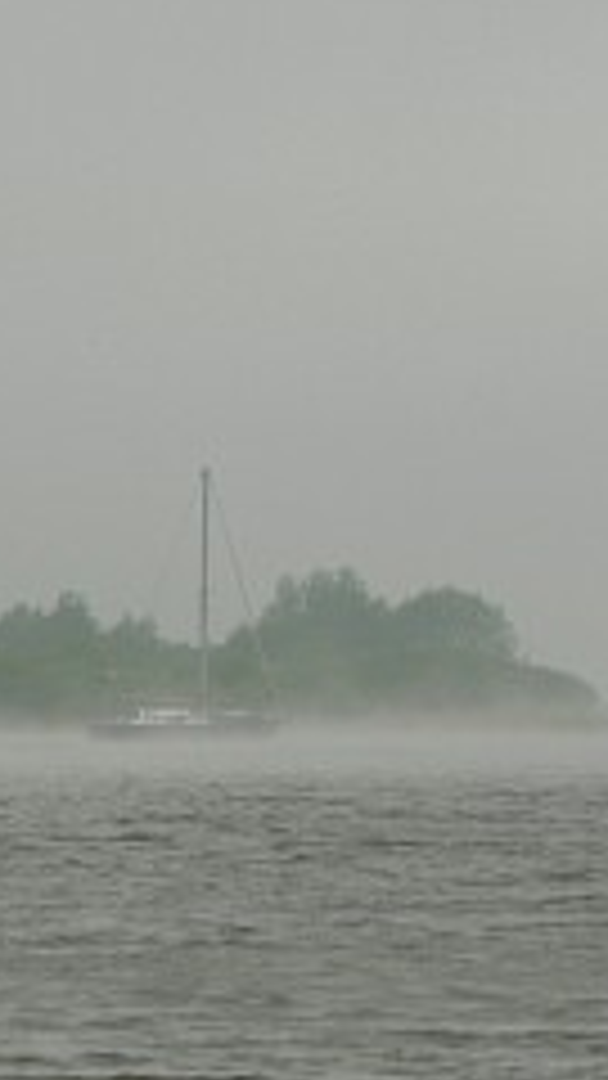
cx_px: 194
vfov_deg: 5.8
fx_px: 10605
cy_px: 502
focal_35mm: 370
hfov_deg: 3.3
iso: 200
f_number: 9.5
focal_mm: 125
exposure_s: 1/500
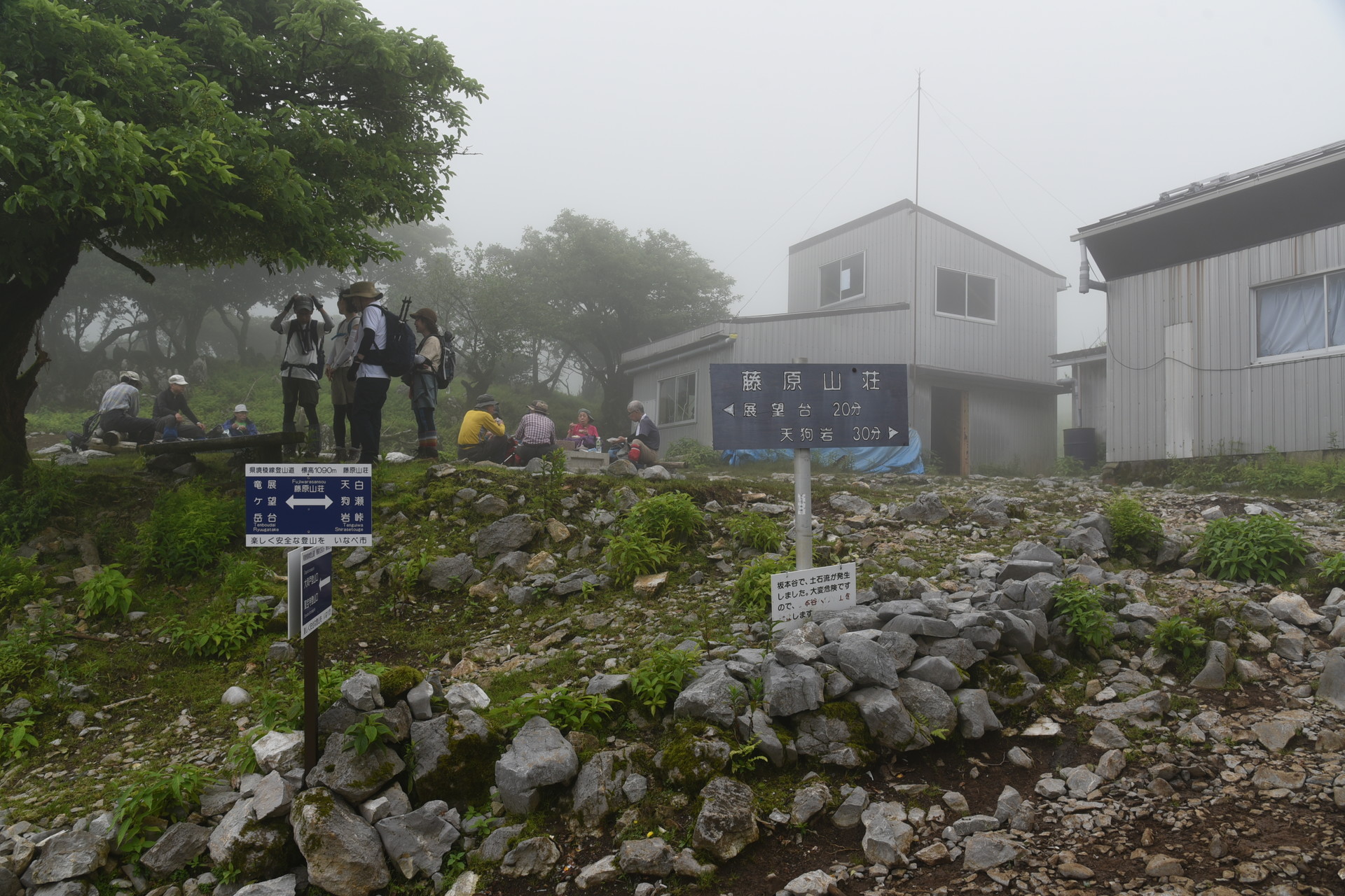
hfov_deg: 67.4
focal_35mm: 27
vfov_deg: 47.9
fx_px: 1009
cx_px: 672
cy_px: 448
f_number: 8
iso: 125
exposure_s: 1/60
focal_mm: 27
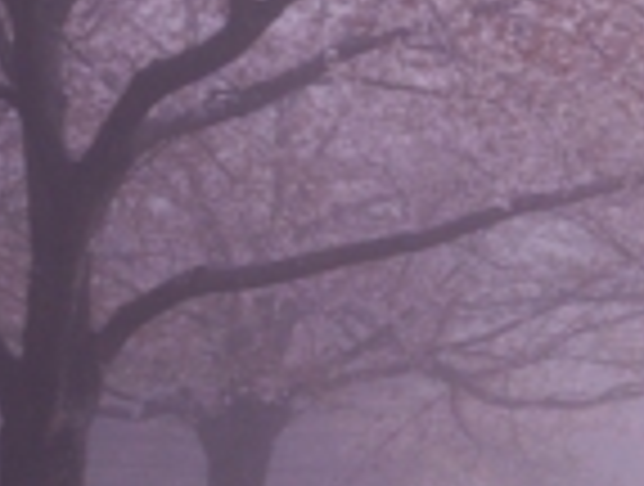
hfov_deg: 8.7
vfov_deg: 7.0
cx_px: 1351
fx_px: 3954
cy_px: 432
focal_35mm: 212
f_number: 9
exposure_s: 1/160
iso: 200
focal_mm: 19
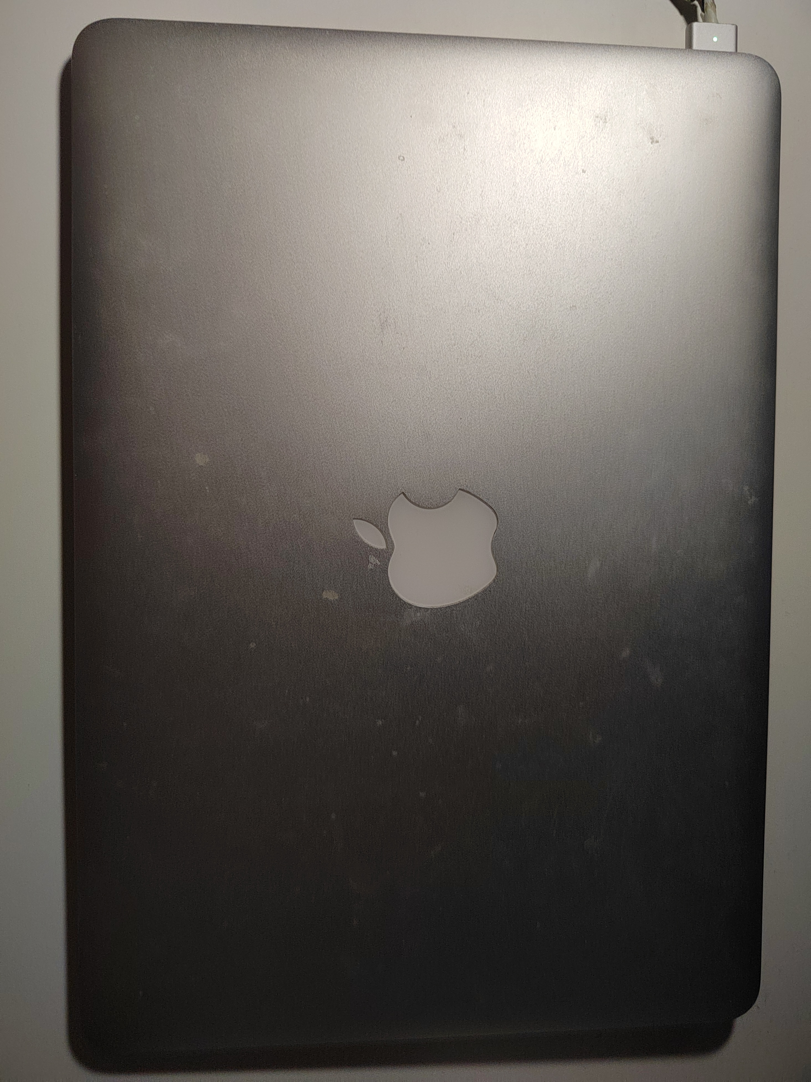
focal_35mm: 23
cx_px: 406
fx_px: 718
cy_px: 541
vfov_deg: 73.9
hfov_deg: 58.9
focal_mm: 5.52
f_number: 1.9
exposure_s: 1/50
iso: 1072
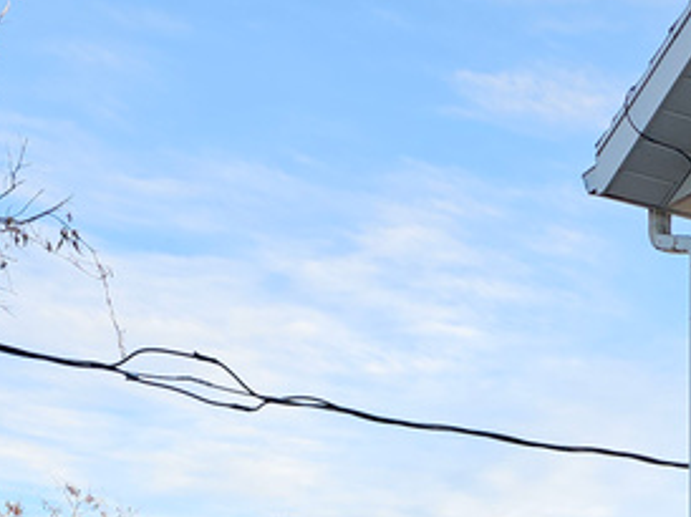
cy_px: 948
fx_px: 1715
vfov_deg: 14.8
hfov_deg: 21.7
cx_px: 734
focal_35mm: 86
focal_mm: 6.3
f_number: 1.7
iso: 10
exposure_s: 1/153
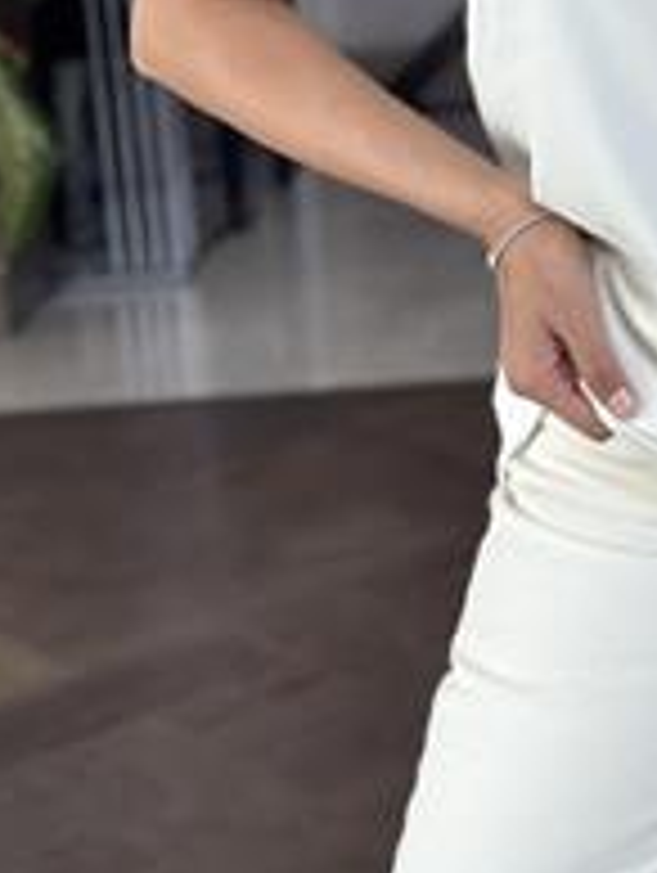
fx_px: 3156
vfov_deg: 15.2
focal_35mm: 125
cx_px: 832
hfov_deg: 11.6
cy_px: -171
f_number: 1.78
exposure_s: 1/150
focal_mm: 6.86
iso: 125
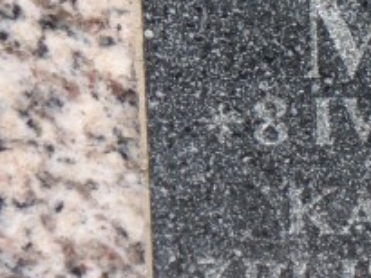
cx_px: 570
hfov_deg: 3.7
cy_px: -49
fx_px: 5780
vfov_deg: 2.8
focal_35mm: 539
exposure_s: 1/60
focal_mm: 30.8
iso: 120
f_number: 4.5
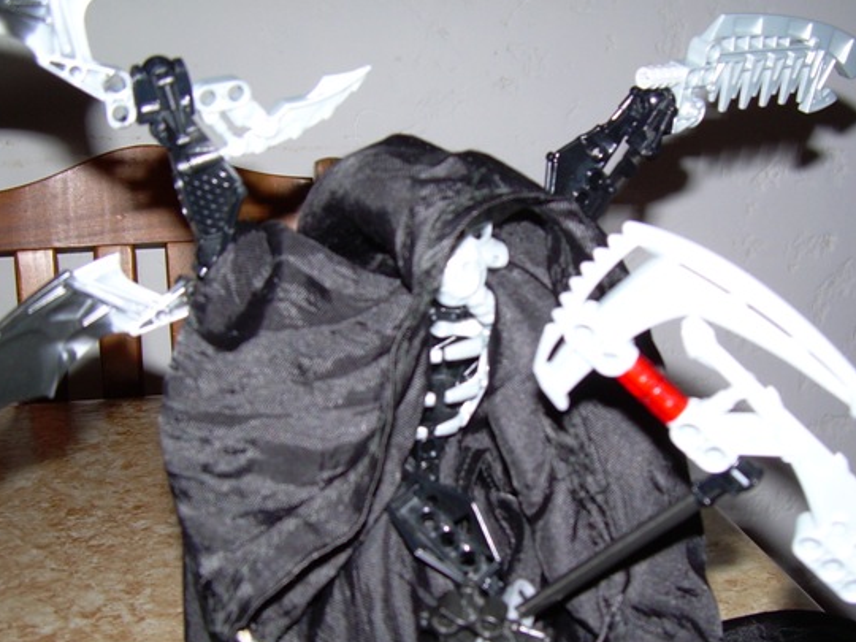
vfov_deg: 30.3
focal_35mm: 48
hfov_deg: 39.7
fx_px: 1187
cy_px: 329
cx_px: 434
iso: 50
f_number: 2.8
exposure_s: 1/60
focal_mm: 6.3
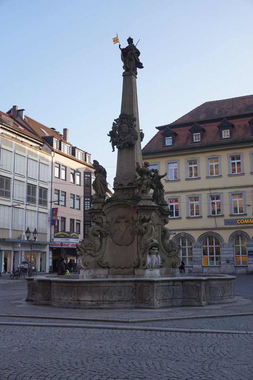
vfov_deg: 47.9
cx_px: 126
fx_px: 427
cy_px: 190
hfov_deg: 33.0
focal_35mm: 40
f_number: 7.1
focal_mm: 27
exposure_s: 1/100
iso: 100
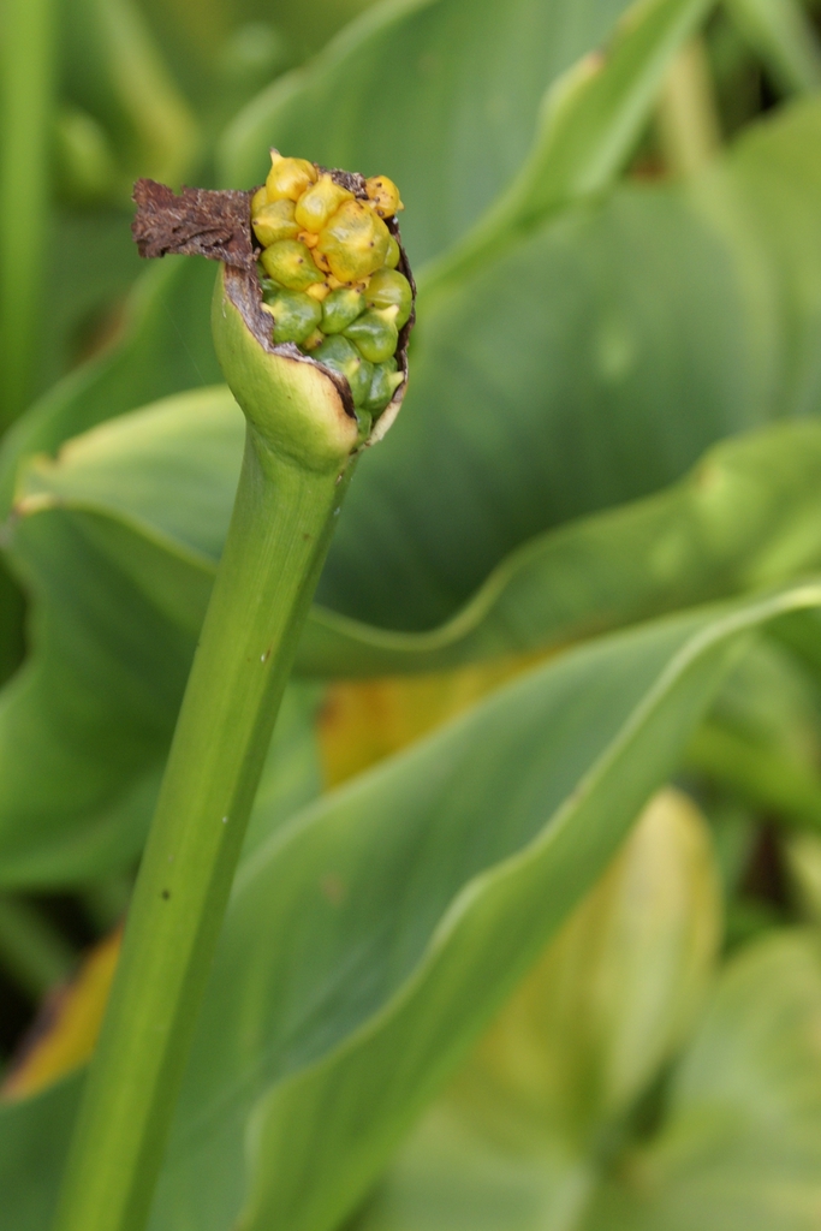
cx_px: 410
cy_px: 616
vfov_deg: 22.6
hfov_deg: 15.2
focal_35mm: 90
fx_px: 3077
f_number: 5.6
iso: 125
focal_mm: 60
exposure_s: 1/100
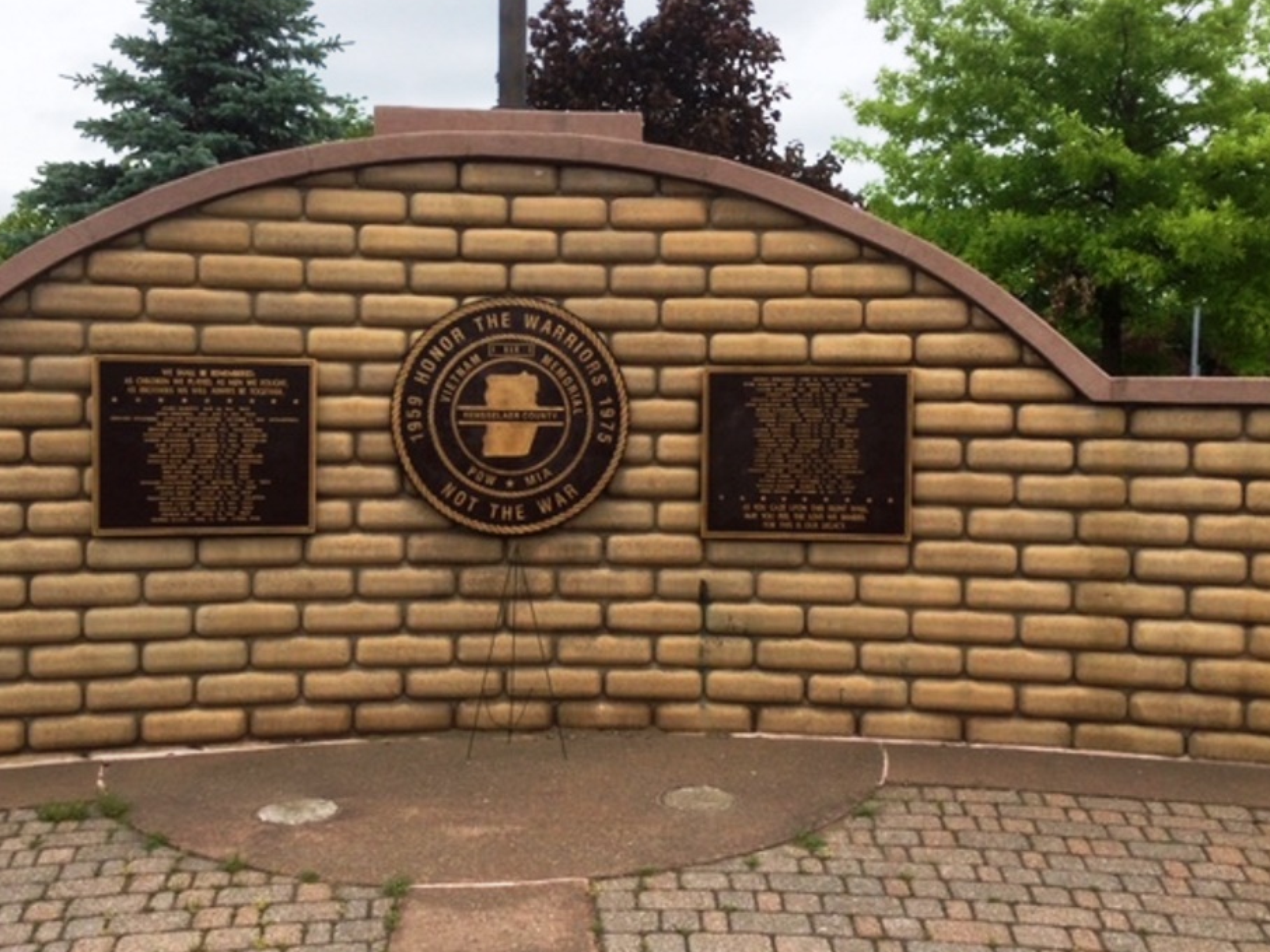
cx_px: 571
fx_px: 1284
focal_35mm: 35
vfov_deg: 40.7
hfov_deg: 52.5
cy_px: 435
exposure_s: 1/1018
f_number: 2.4
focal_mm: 3.3
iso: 25
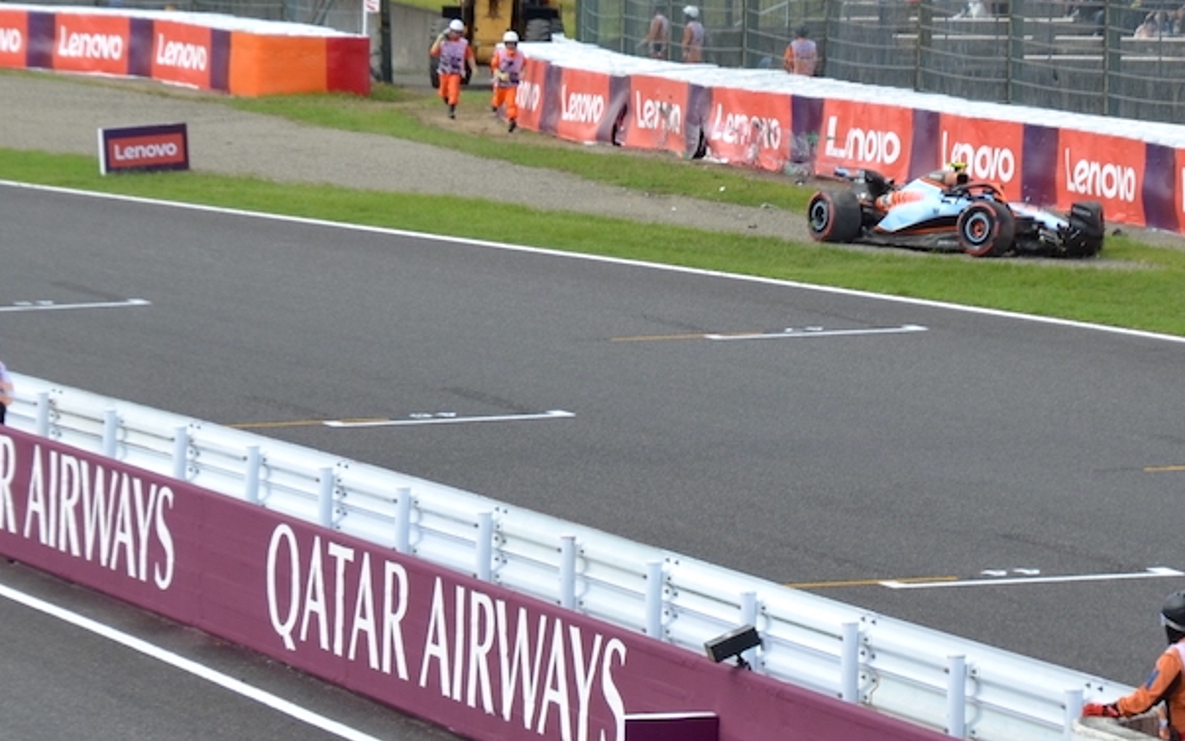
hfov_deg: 9.8
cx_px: 259
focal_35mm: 213
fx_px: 6879
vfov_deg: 6.2
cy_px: 140
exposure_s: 1/500
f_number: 5.6
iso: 220
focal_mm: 70
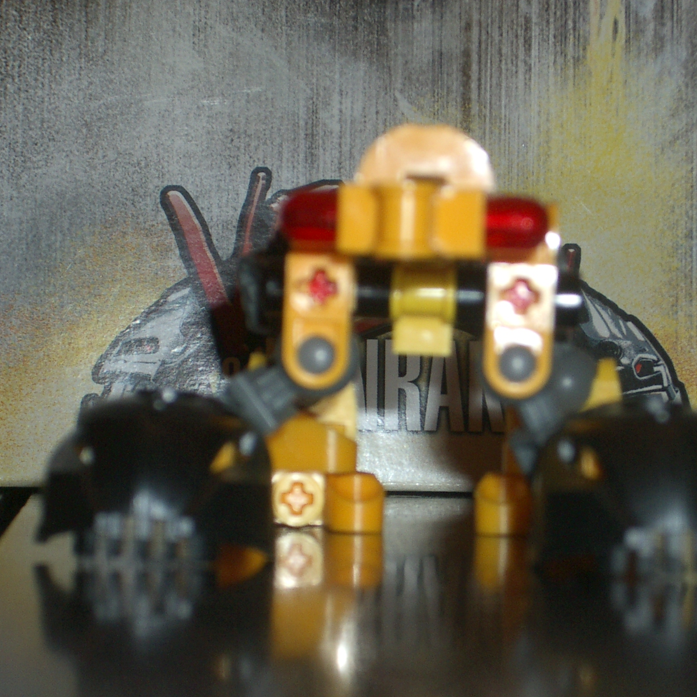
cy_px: 348
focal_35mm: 124
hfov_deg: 14.1
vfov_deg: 14.1
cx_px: 399
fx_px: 2825
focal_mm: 17.4
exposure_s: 1/40
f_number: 4.8
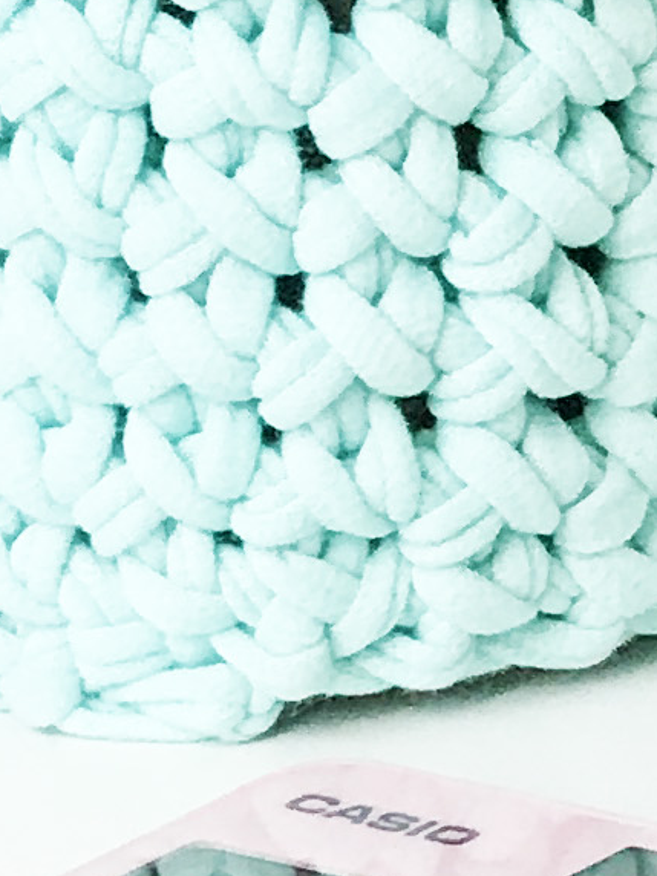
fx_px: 10173
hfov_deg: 3.6
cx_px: 2259
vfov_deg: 4.9
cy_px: -744
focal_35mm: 402
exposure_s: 1/50
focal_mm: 6.6
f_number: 2.8
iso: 25
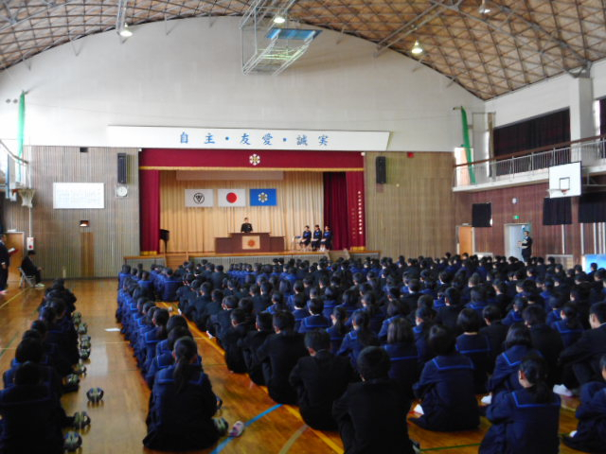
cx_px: 303
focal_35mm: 44
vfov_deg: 32.9
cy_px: 227
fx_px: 770
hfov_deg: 42.9
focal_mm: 7.9
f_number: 4.7
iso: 400
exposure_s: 1/10
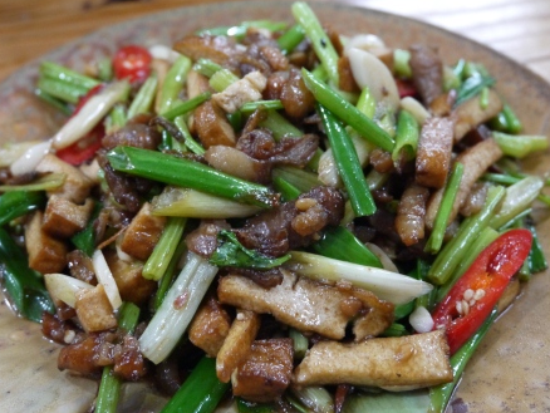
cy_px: 205
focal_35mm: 45
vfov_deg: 32.2
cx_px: 272
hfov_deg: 42.1
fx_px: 715
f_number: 4.7
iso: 1600
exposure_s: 1/50
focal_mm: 22
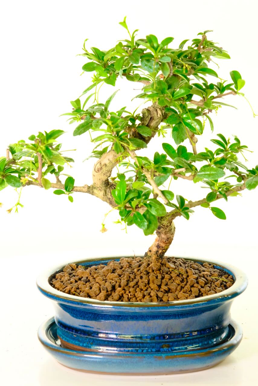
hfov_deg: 11.4
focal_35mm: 120
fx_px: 1289
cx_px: 129
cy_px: 193
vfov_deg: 17.1
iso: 3200
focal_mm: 80
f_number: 8
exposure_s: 1/40
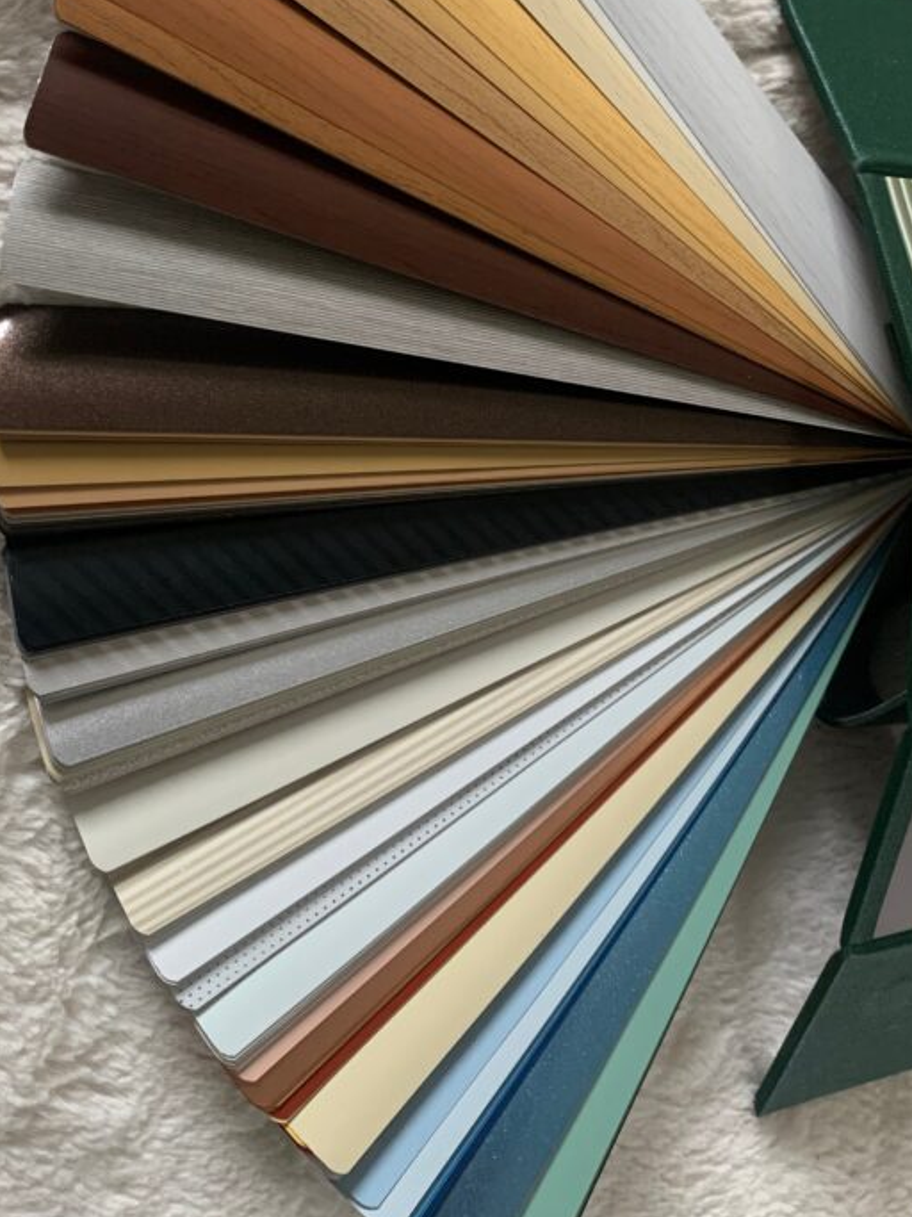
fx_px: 1370
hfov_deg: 36.8
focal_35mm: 39
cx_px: 449
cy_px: 433
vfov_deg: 47.3
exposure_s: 1/40
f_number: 1.8
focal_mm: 4.25
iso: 400
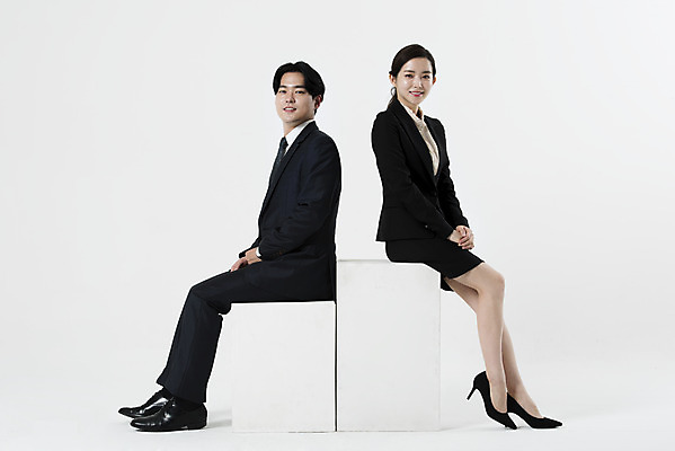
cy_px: 226
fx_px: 1407
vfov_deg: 18.2
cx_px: 338
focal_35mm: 75
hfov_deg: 27.0
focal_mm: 75
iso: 64
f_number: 8
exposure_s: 1/125
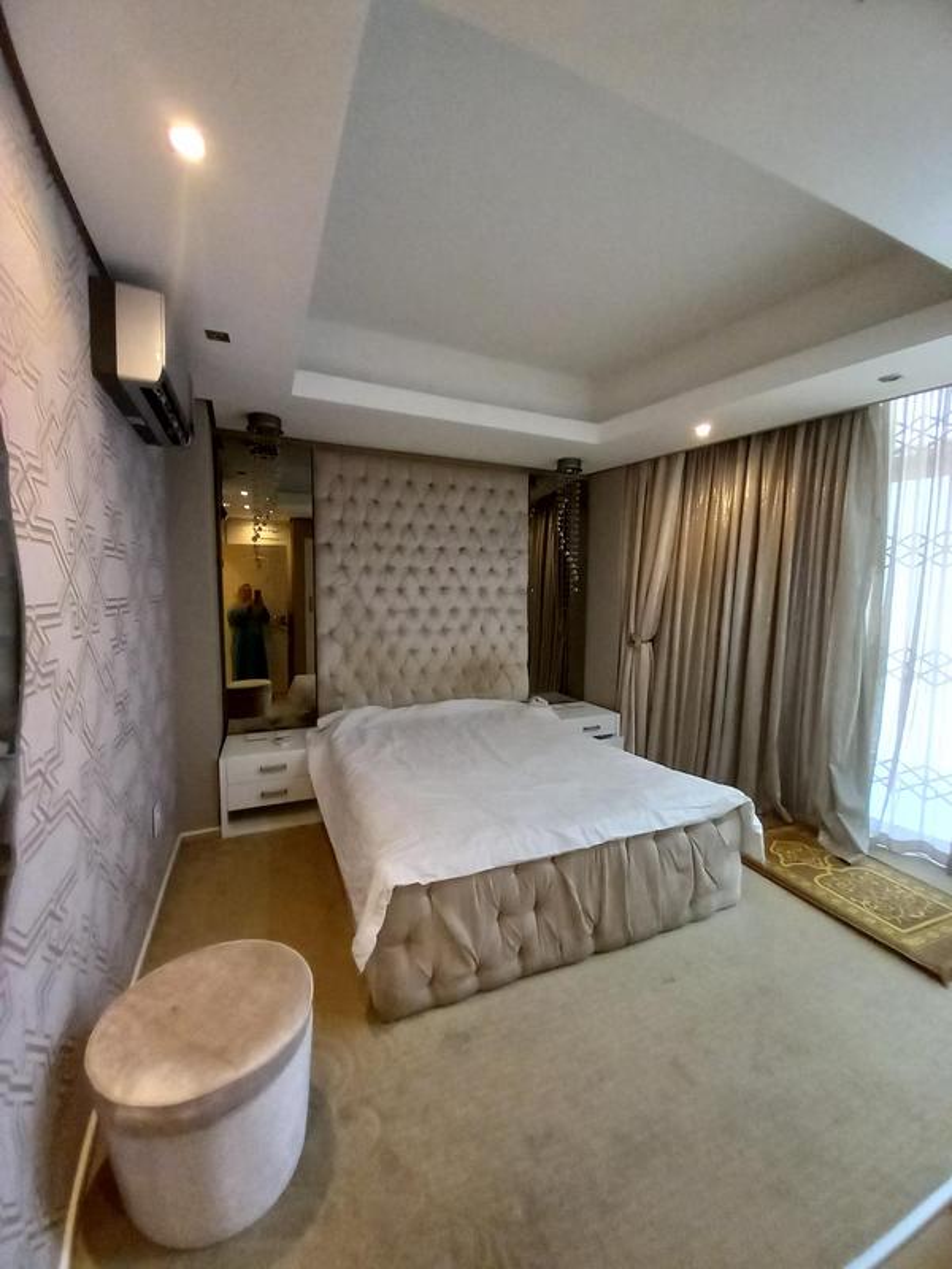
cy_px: 634
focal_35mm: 13
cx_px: 476
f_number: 2.2
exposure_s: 1/23
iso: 250
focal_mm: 1.13
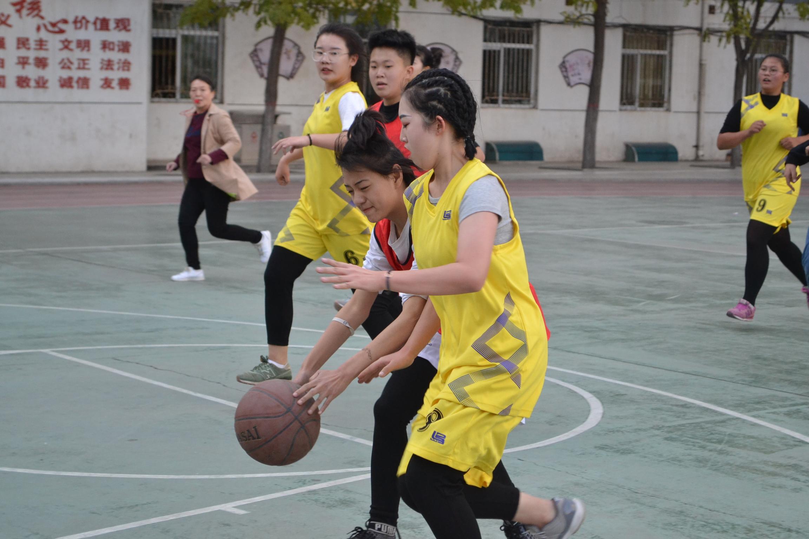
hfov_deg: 24.6
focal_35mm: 82
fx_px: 1854
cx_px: 404
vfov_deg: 16.6
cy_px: 270
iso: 1400
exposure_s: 1/500
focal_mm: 55
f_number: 5.6
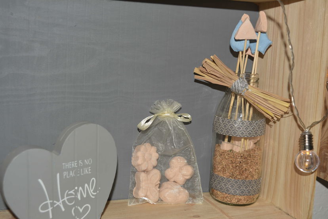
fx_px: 437
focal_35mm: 48
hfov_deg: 41.1
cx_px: 164
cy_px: 110
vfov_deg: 28.1
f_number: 5.6
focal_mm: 32
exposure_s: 1/30
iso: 100
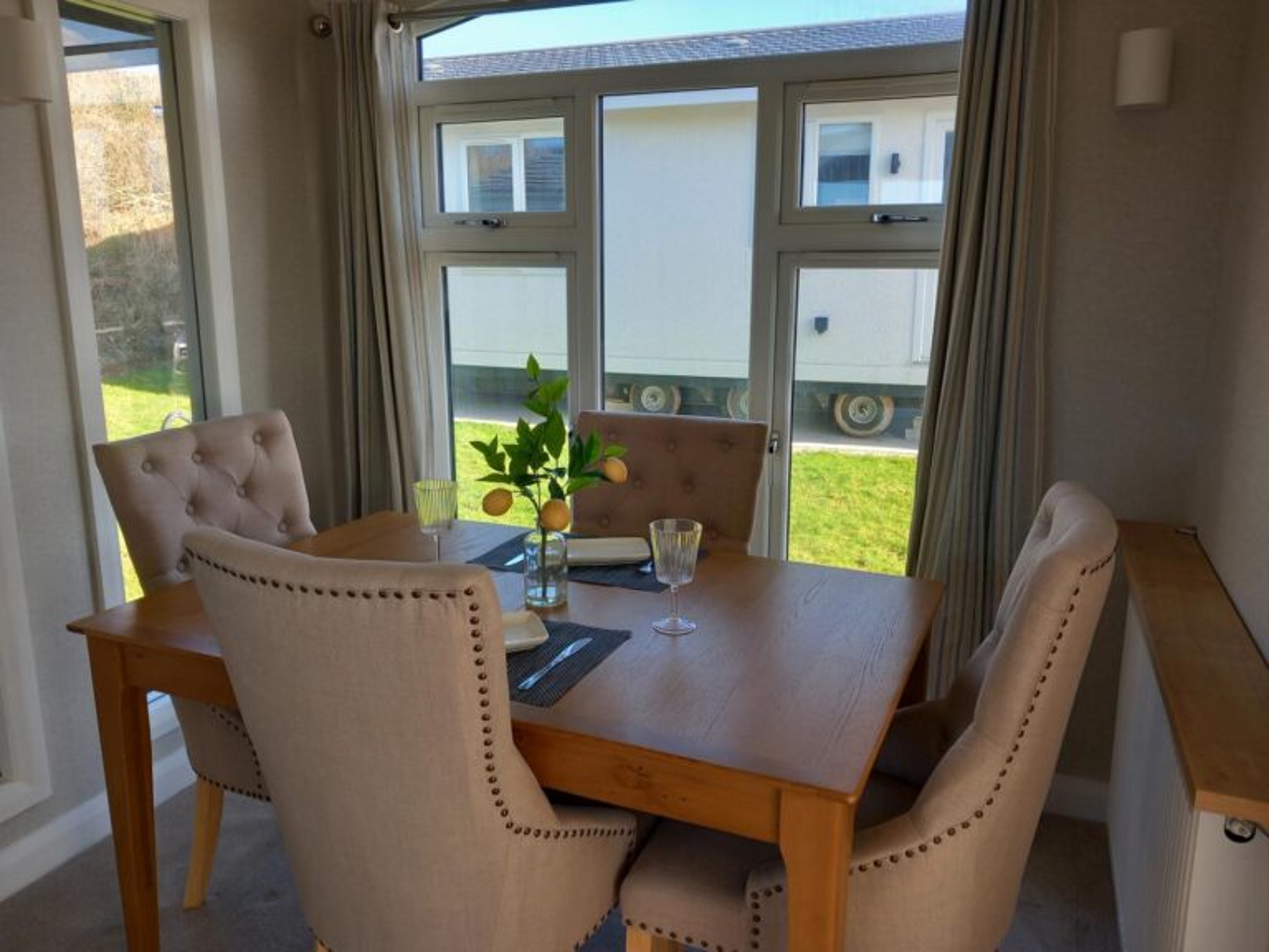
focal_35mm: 27
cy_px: 476
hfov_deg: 65.3
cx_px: 634
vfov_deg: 51.4
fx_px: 990
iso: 40
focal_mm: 4
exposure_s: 1/100
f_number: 1.8
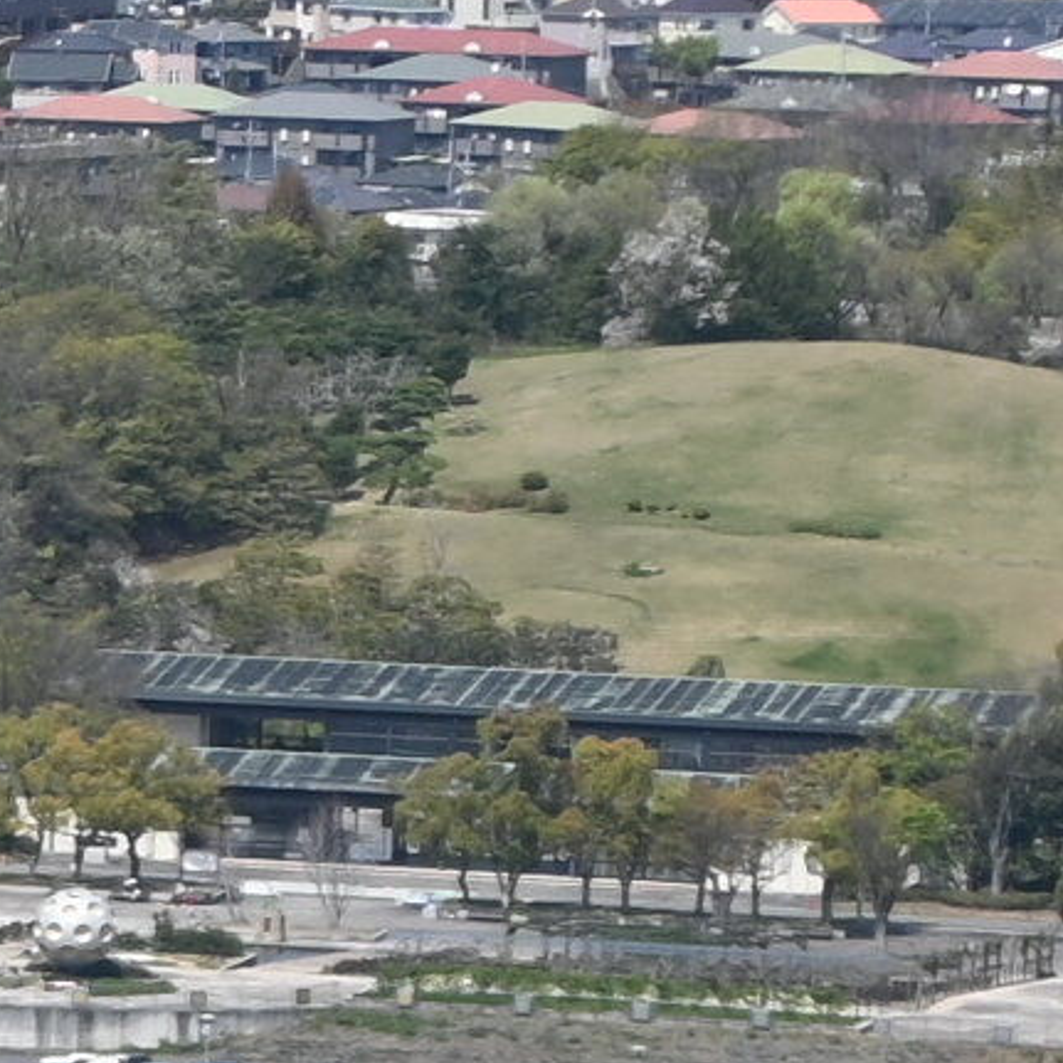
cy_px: 1093
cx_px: -3177
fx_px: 12442
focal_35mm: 358
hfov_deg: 4.5
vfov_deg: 4.9
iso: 100
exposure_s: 1/400
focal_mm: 29
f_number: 7.1
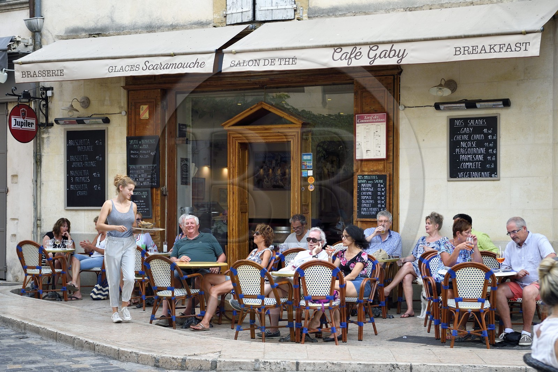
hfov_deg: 28.8
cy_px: 186
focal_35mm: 70
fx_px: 1085
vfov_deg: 19.4
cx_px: 279
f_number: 8
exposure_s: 1/125
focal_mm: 70
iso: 800
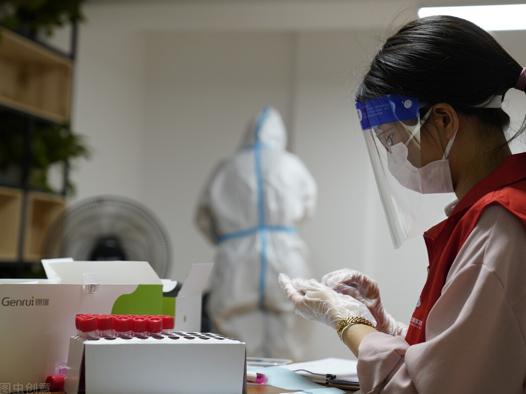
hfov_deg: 29.8
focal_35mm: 65
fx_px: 988
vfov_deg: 22.6
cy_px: 199
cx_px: 298
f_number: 3.2
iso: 800
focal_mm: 59
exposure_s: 1/100
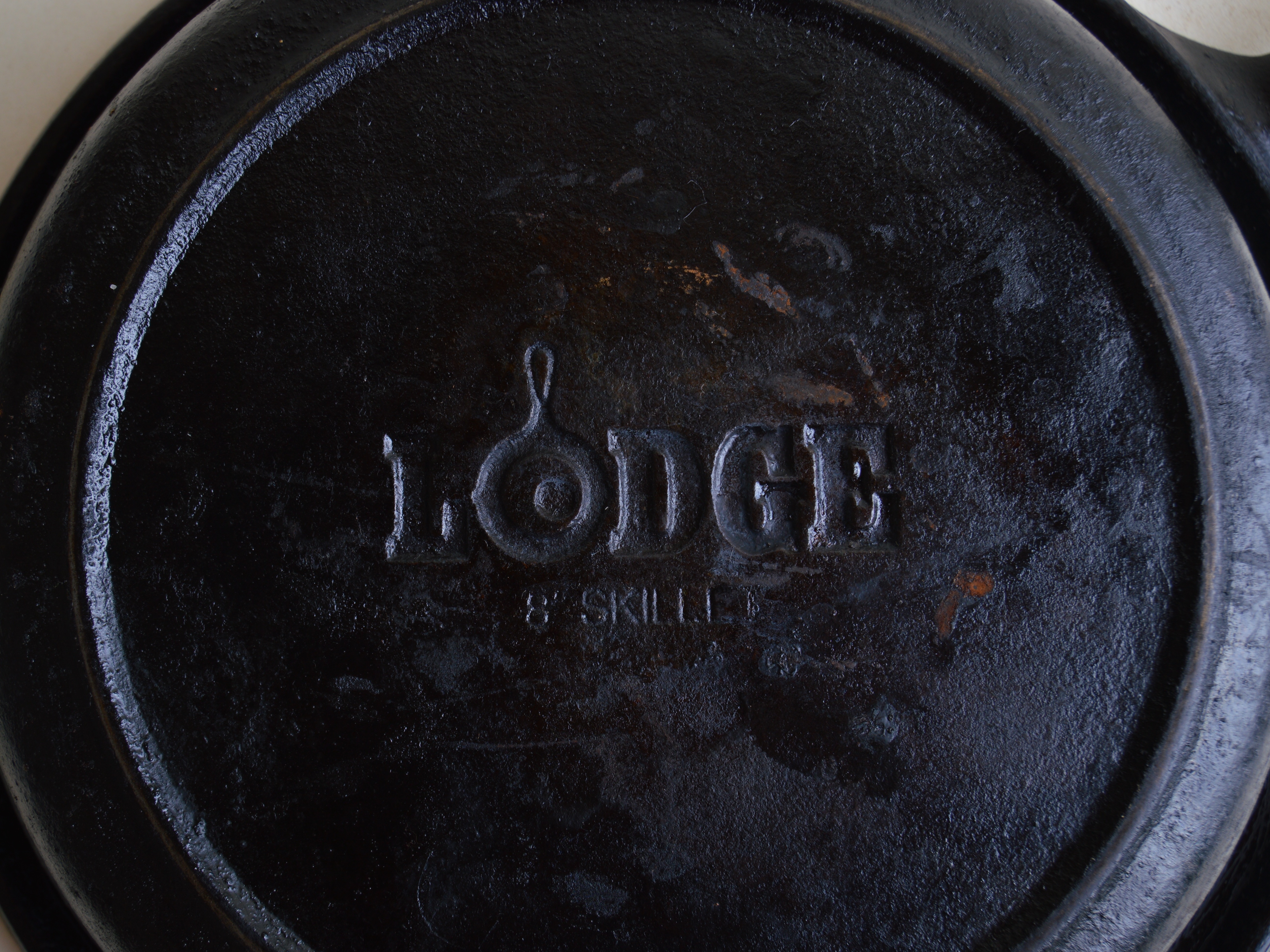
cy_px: 484
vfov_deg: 36.0
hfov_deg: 46.7
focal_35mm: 40
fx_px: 1467
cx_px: 556
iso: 100
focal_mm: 24
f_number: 8
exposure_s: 1/20
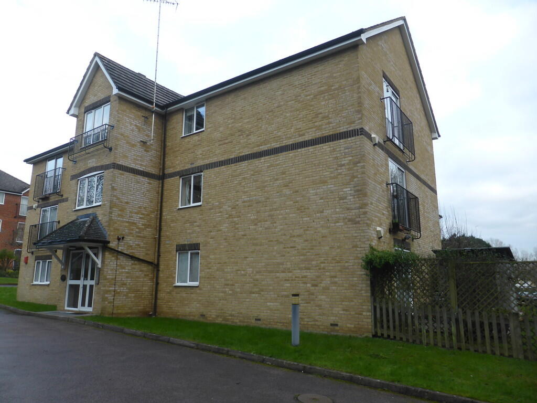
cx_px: 268
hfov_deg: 69.4
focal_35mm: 25
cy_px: 202
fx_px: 388
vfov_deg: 54.9
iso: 100
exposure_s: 1/100
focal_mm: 4.3
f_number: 3.3
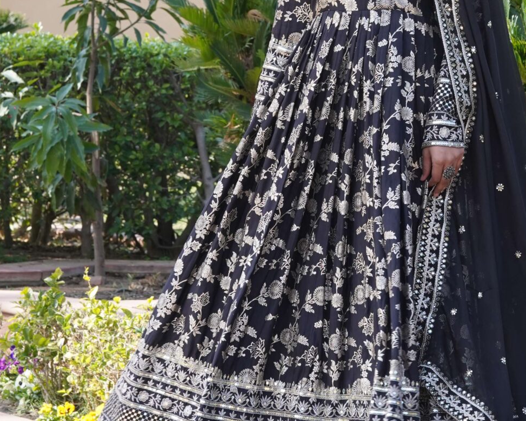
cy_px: 5
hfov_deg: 9.2
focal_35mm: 210
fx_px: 3269
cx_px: 380
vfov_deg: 7.3
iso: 1000
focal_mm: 85
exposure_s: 1/250
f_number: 9
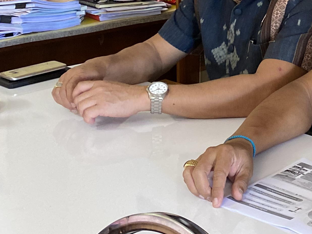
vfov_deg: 16.4
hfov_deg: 21.3
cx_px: 384
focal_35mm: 85
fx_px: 766
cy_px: -72
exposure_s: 1/33
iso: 320
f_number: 1.8
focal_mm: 4.25
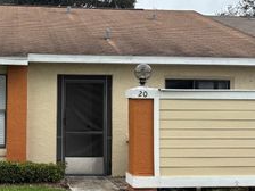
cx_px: 59
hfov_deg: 32.5
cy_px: 95
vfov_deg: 25.2
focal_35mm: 58
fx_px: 427
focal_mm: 5.96
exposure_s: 1/2024
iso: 50
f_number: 1.6
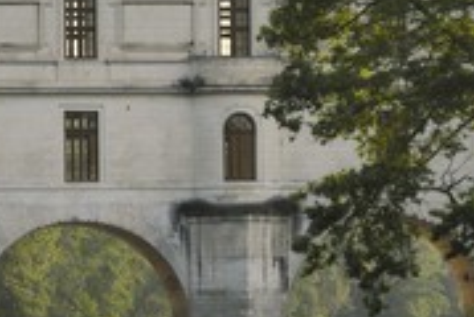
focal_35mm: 344
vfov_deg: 4.0
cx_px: 95
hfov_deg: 6.0
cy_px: 166
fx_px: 4537
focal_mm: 98
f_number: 4.8
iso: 100
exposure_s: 1/160
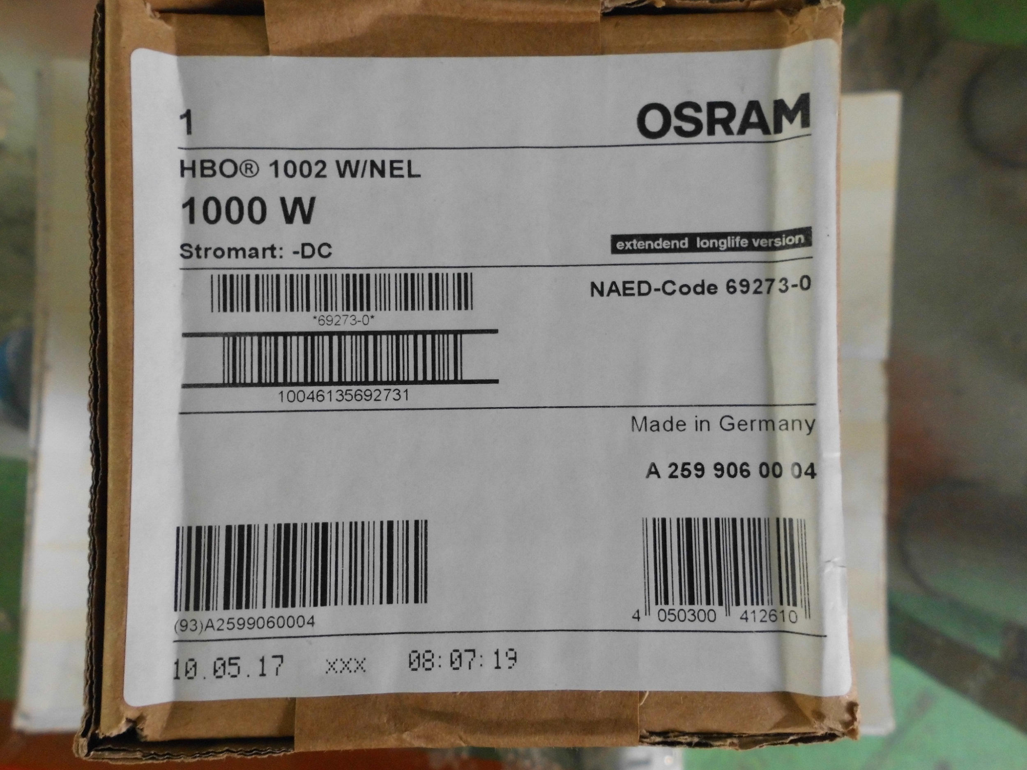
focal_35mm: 31
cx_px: 514
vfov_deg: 45.4
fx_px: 920
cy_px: 385
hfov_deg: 58.4
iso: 200
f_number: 3.5
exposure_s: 1/60
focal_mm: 5.5
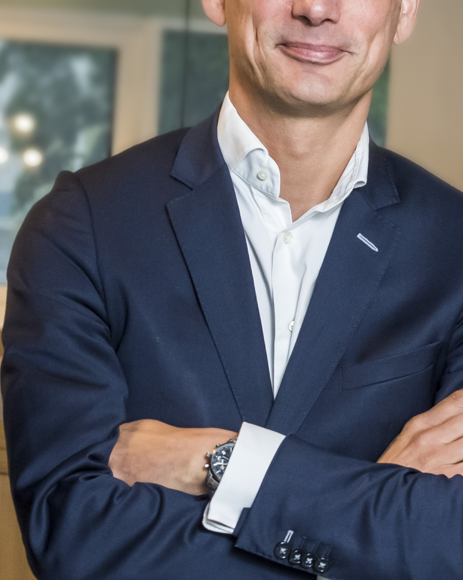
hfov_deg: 7.9
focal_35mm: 194
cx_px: 476
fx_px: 3324
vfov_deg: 10.0
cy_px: 334
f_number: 5
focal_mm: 45
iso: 1250
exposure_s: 1/100
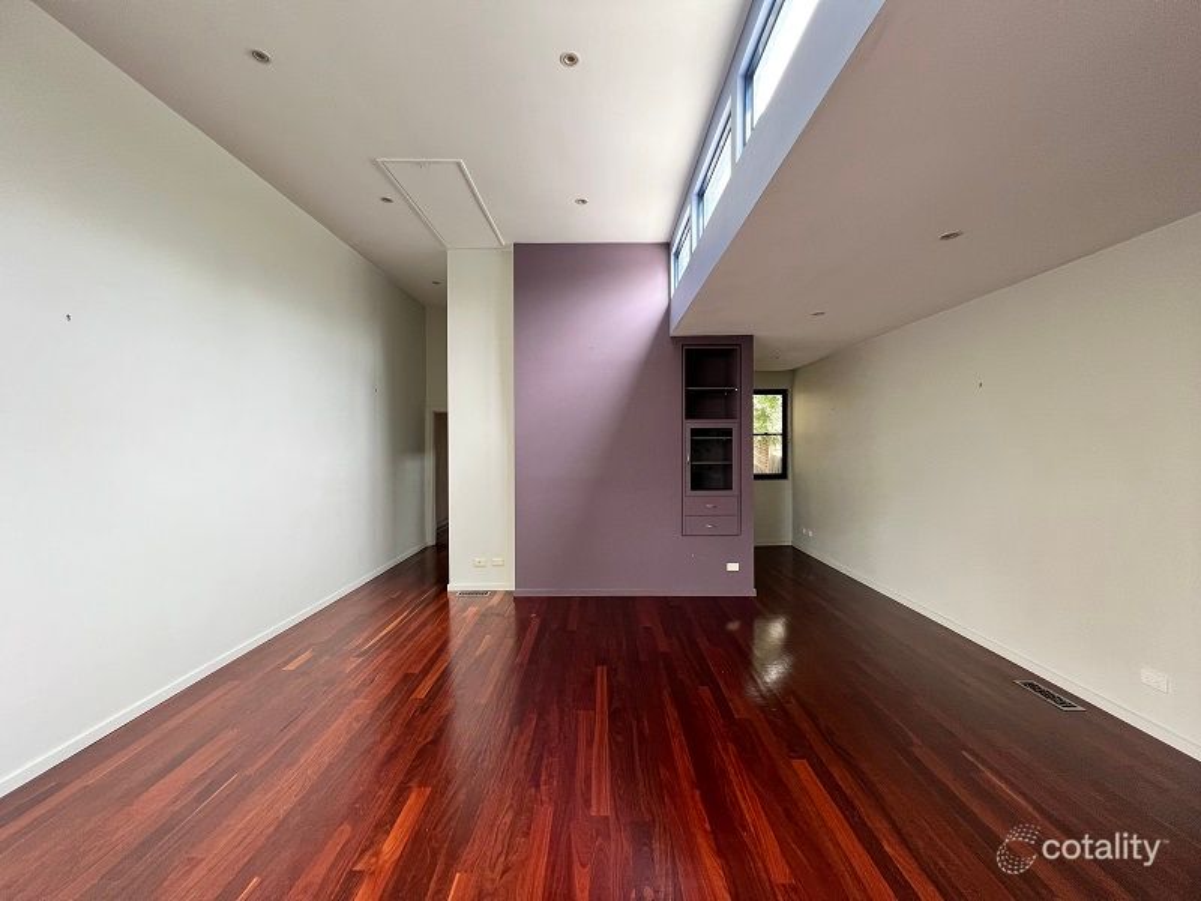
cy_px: 450
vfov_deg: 89.9
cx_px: 600
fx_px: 451
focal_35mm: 13
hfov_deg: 106.2
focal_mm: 1.57
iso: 160
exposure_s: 1/99
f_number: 1.8
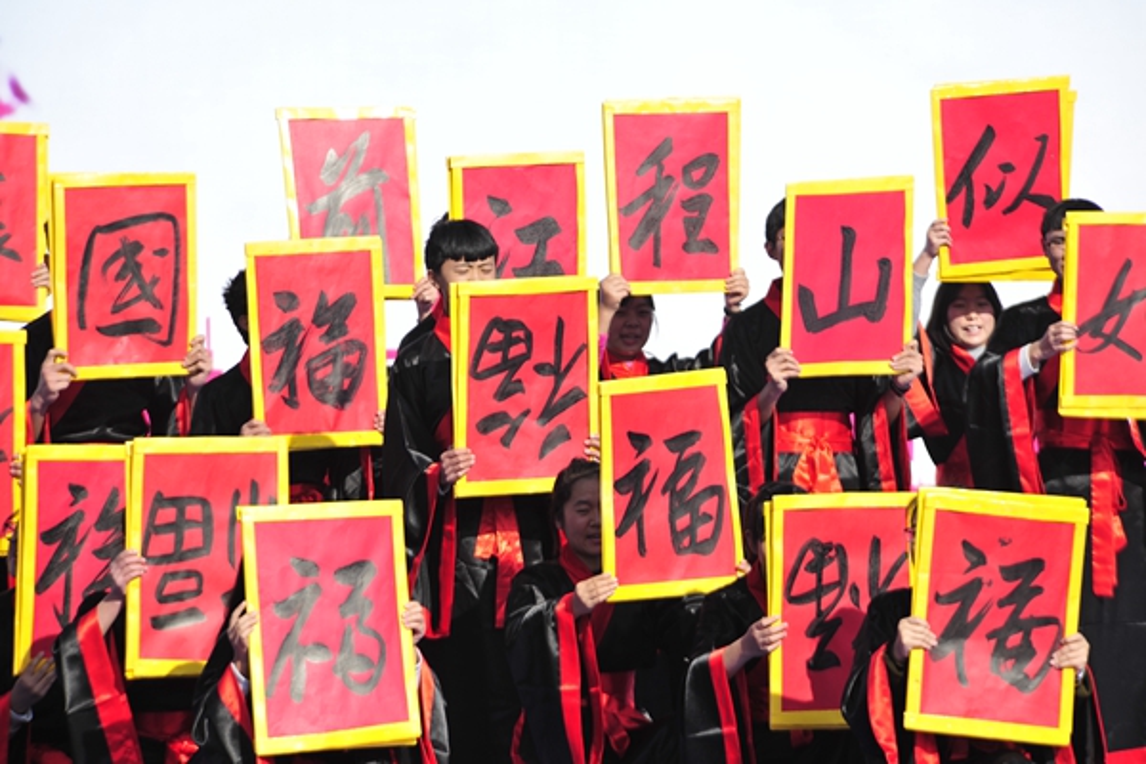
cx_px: 573
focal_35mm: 370
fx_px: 11777
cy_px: 382
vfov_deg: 3.7
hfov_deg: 5.6
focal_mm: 370
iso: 200
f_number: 13
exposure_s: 1/640
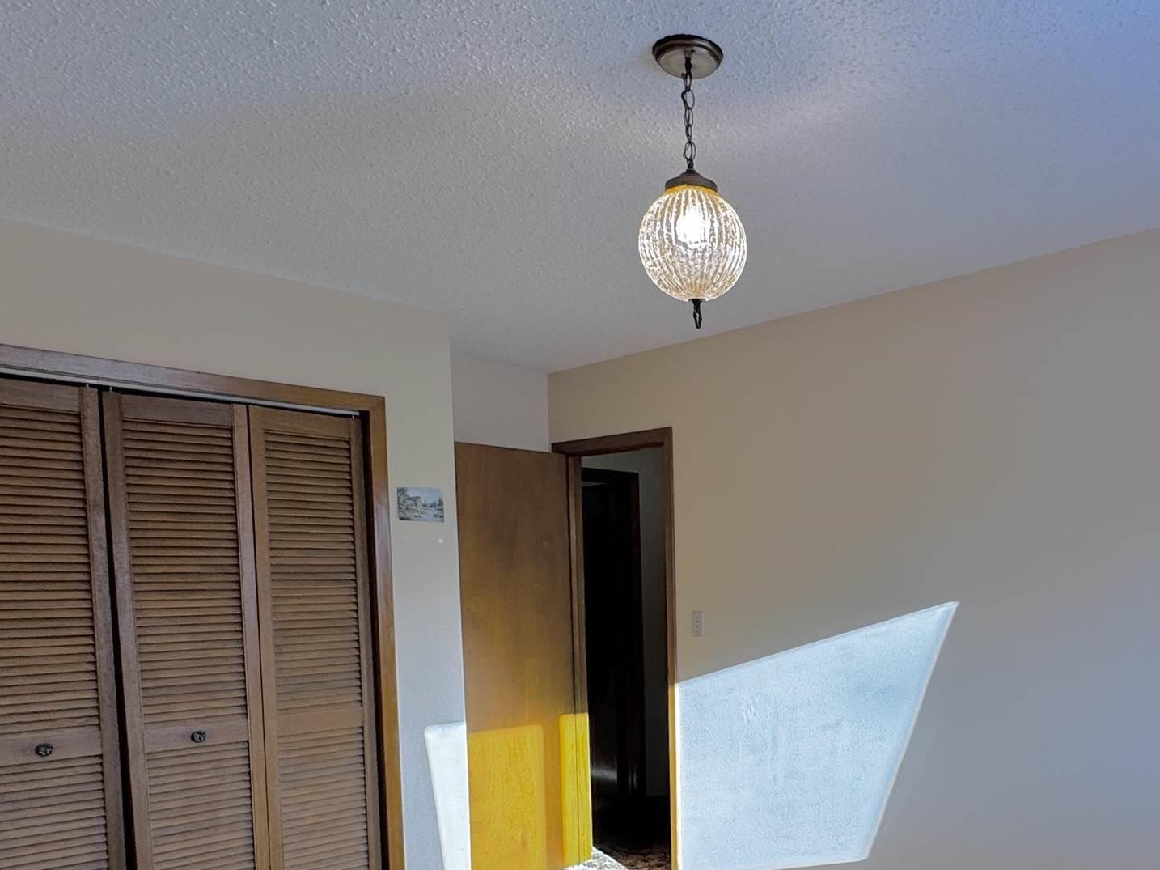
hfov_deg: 57.4
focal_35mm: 30
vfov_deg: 45.0
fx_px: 1005
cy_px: 662
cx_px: 847
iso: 40
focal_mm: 2.22
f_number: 2.2
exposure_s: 1/159
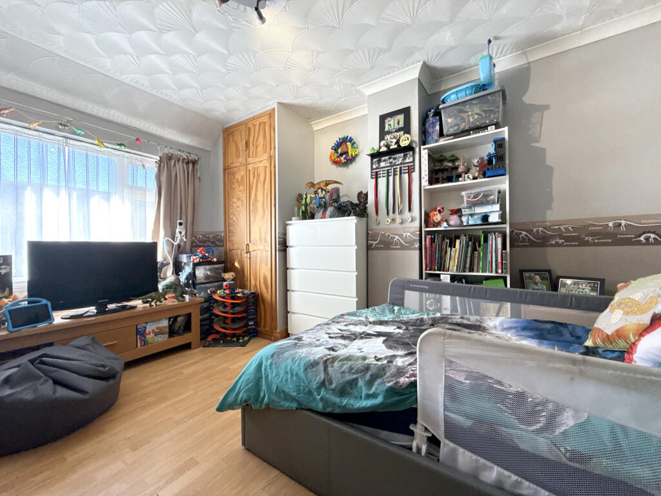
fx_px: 267
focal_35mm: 14
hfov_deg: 102.1
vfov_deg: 85.7
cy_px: 248
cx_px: 330
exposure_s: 1/99
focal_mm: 2.22
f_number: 2.2
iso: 250
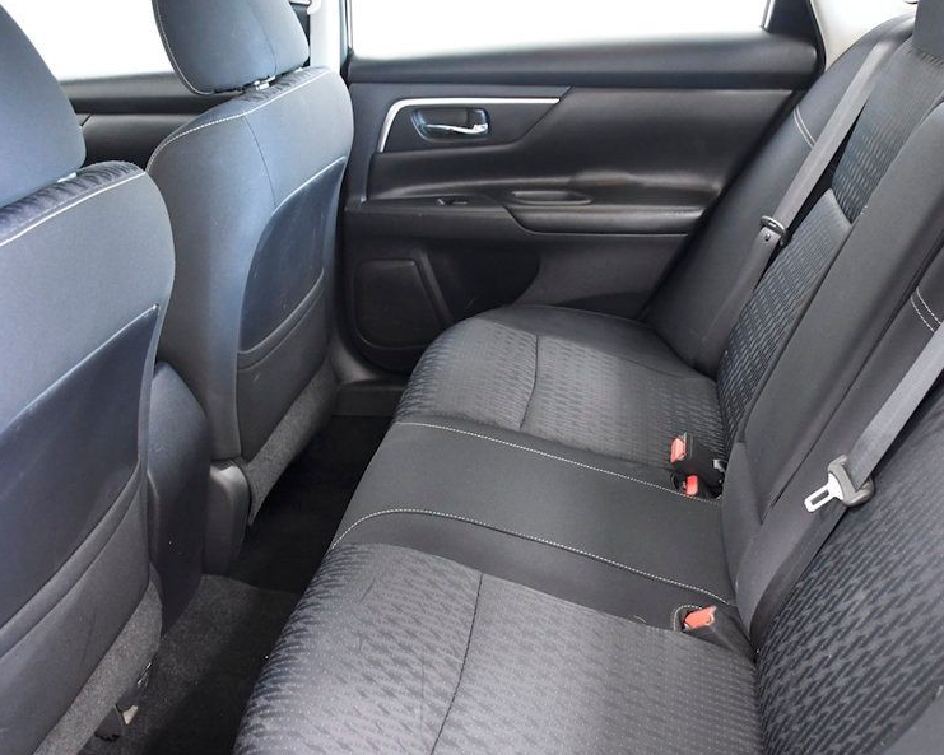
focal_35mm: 35
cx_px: 474
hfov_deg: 51.5
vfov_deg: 42.2
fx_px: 978
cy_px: 397
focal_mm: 18
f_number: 4
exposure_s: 1/60
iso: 2500
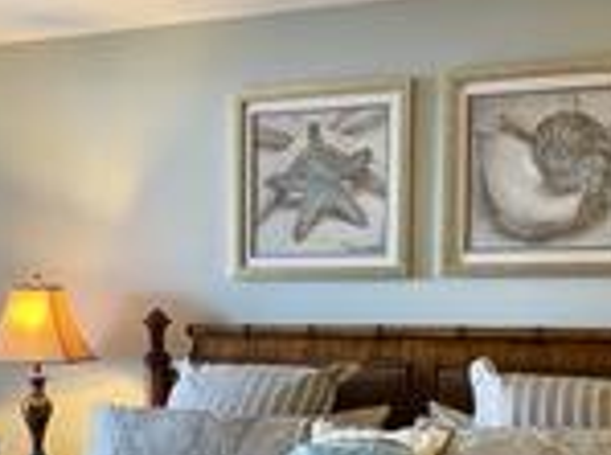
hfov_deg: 27.7
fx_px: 1233
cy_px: 381
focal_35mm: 70
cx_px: 209
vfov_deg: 20.6
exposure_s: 1/60
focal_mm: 4.25
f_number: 1.8
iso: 320
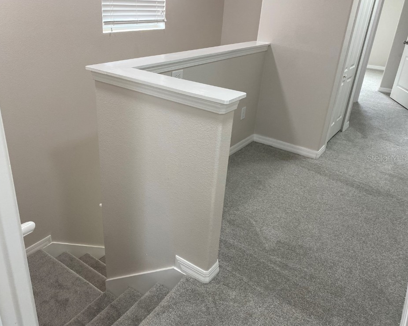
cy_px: 158
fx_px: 338
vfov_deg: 51.5
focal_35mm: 28
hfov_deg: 62.1
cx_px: 183
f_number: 1.8
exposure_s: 1/120
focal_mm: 4.25
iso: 100
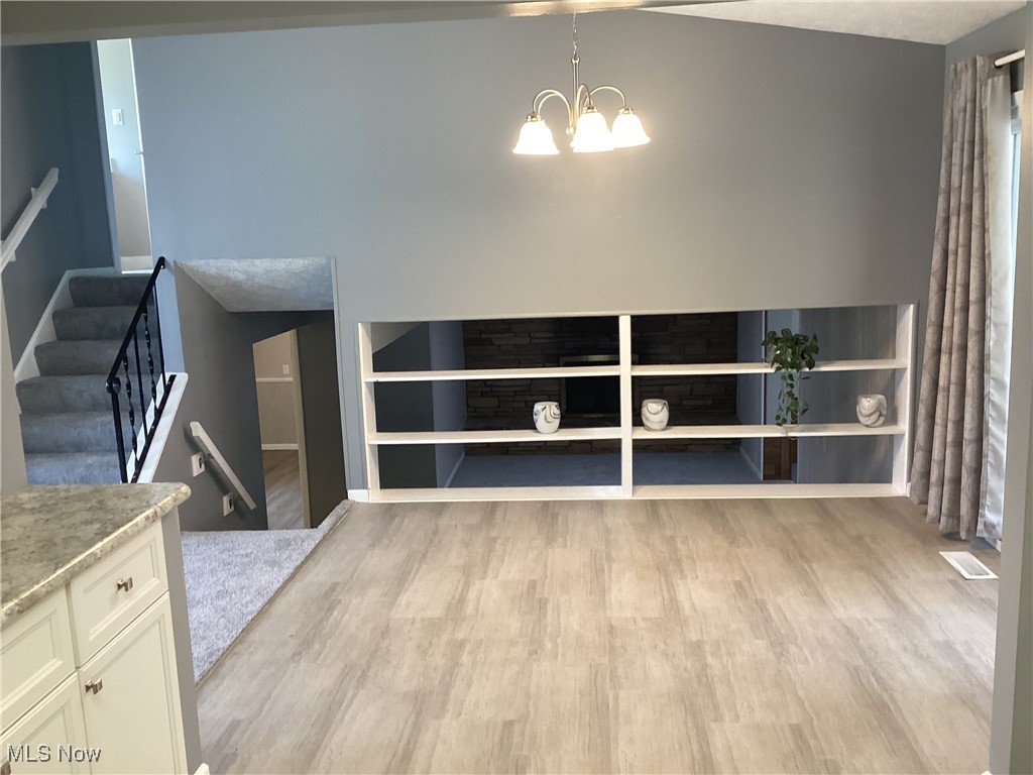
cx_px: 516
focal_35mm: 31
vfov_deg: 45.4
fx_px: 925
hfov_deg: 58.4
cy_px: 388
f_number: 2.4
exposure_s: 1/50
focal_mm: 3.3
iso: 160
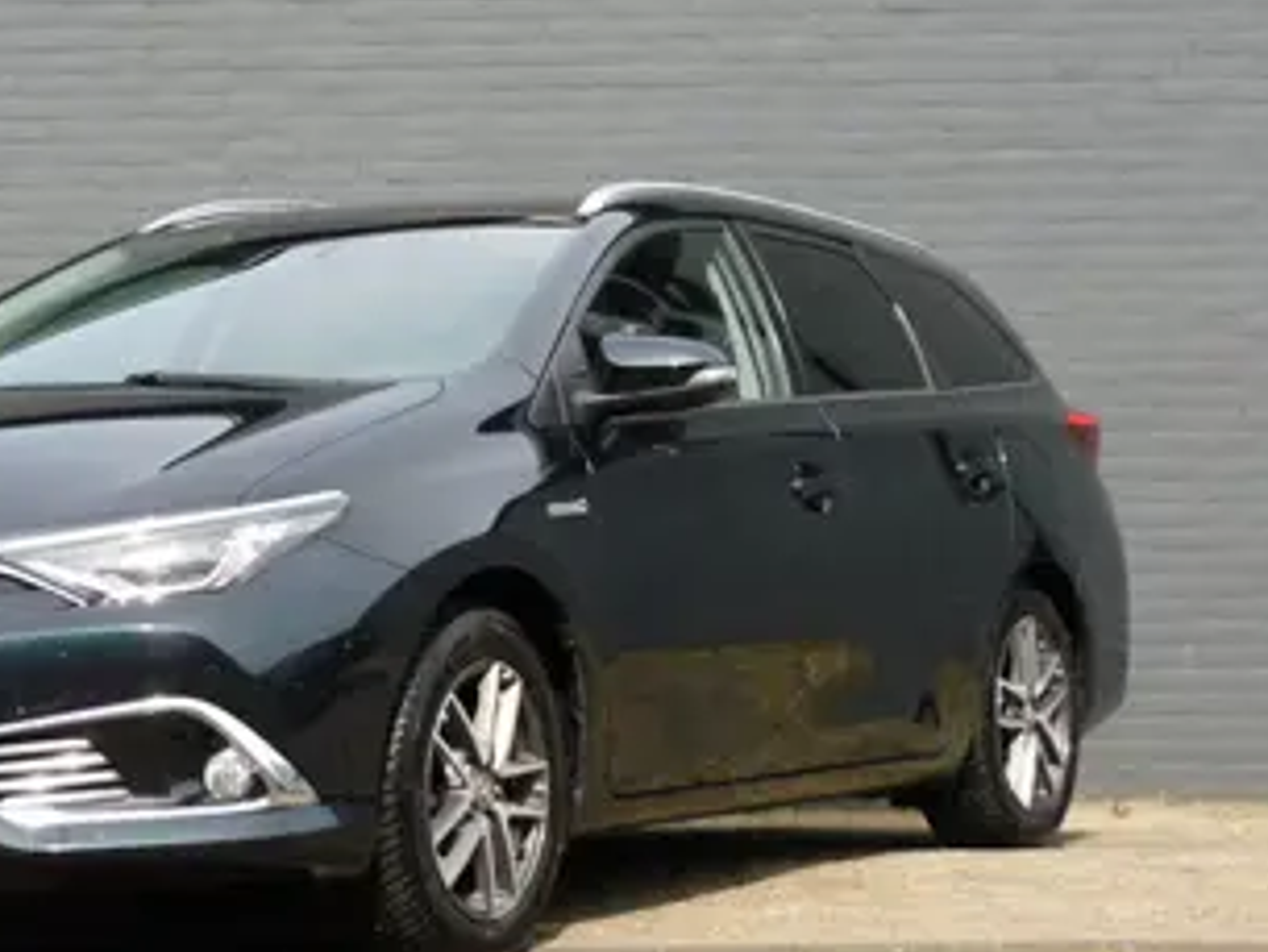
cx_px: 303
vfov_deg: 13.5
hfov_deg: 17.8
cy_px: 324
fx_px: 4031
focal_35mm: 110
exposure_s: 1/320
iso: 125
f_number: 4.5
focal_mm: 12.5
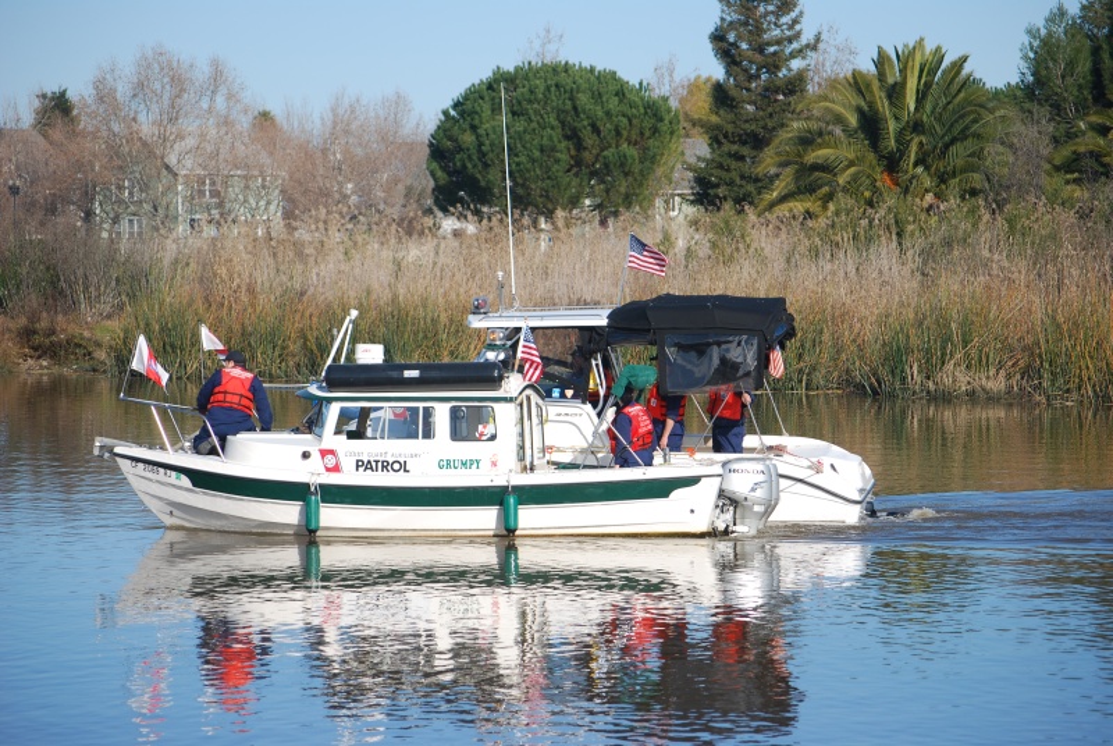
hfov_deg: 13.7
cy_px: 373
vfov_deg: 9.2
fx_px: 4644
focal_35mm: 150
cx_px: 556
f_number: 6.3
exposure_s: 1/640
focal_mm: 100
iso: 100
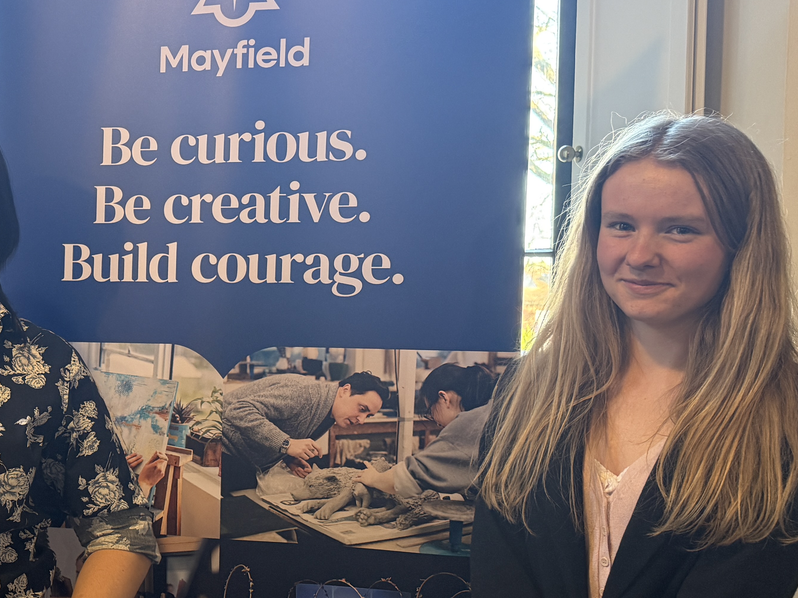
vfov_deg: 28.5
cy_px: 356
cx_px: 70
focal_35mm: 51
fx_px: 1176
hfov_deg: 35.2
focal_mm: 6.76
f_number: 1.78
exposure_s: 1/60
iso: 400
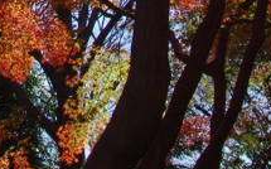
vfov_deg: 7.6
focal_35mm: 160
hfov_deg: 12.7
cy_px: -259
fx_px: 1181
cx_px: -74
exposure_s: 1/60
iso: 400
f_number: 11
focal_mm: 22.4
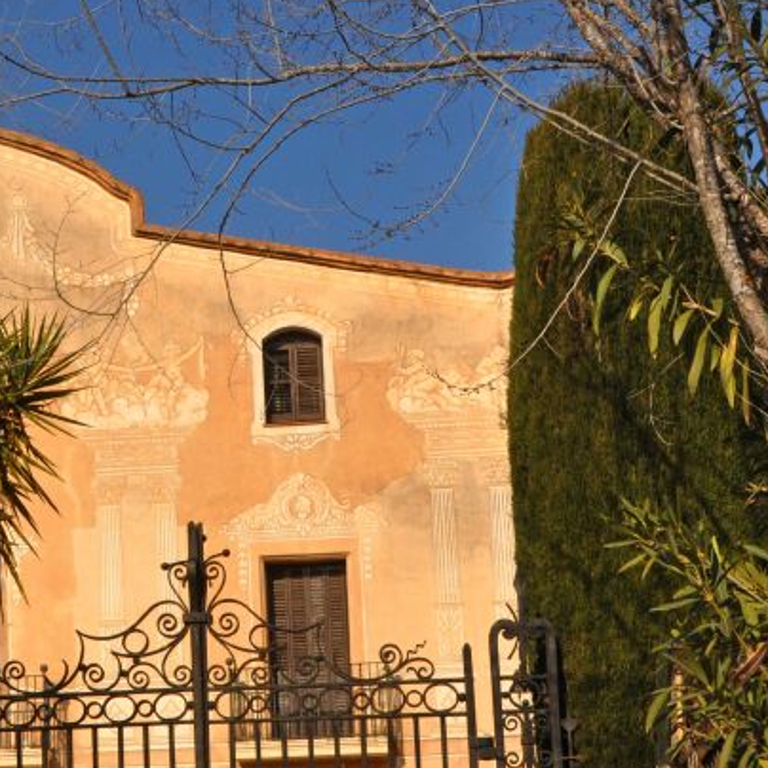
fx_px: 2108
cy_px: 481
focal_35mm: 84
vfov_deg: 20.6
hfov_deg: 20.1
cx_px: 44
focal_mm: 26
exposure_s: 1/800
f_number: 14
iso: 640
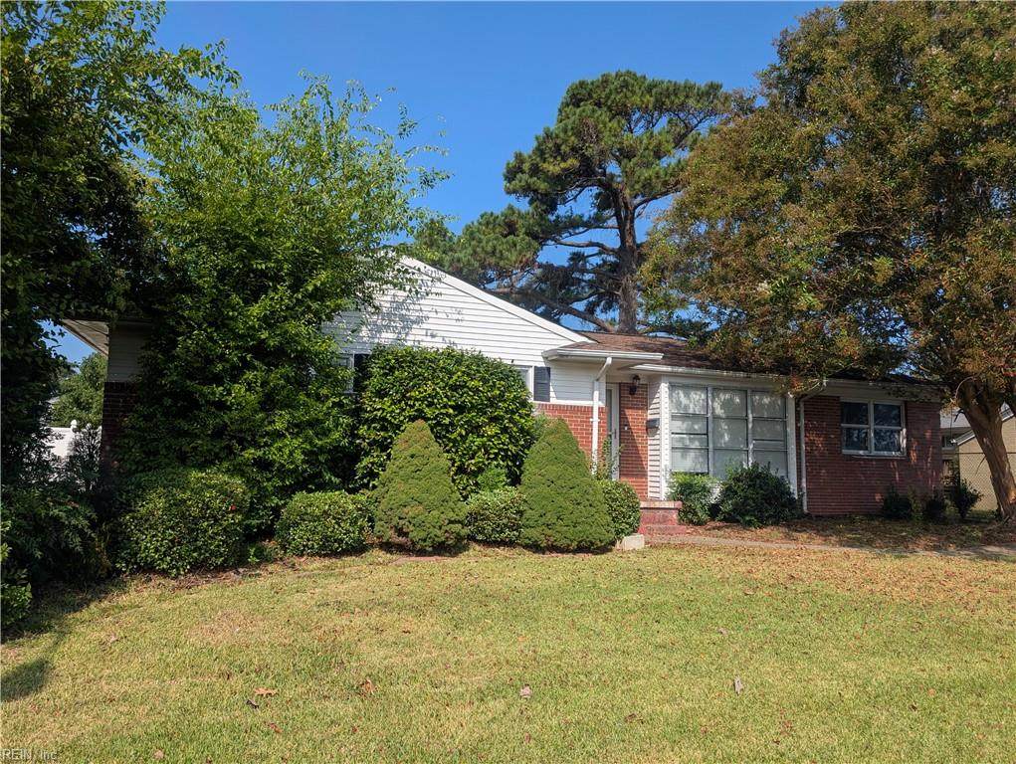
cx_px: 508
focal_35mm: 24
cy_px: 382
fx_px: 705
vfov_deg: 56.9
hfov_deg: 71.5
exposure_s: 1/1825
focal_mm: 6.9
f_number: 1.68
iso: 23
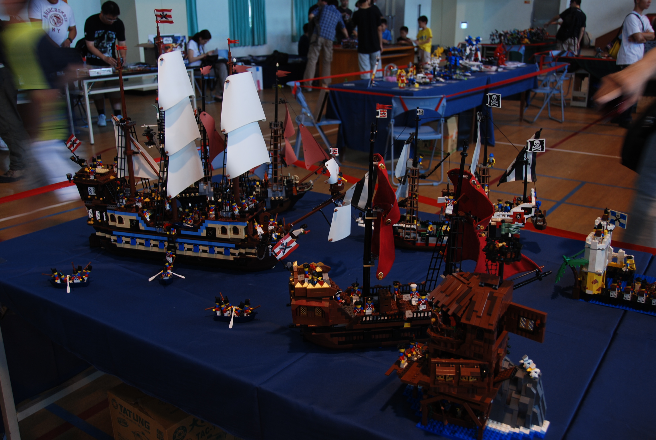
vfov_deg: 37.0
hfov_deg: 53.0
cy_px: 220
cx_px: 328
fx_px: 657
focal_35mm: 36
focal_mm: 24
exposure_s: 1/10
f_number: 3.8
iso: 100
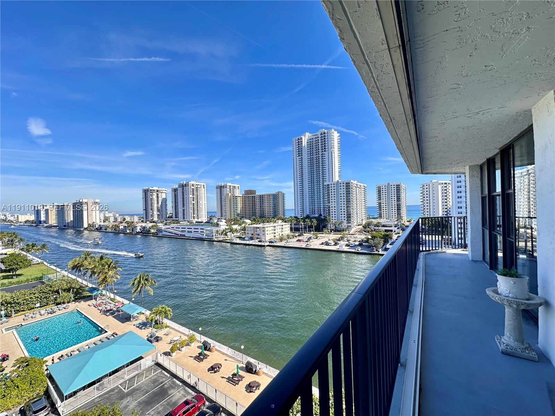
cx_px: 278
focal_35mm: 14
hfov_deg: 102.1
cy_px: 208
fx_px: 224
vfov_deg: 85.7
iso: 40
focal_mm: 2.22
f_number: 2.2
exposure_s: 1/831
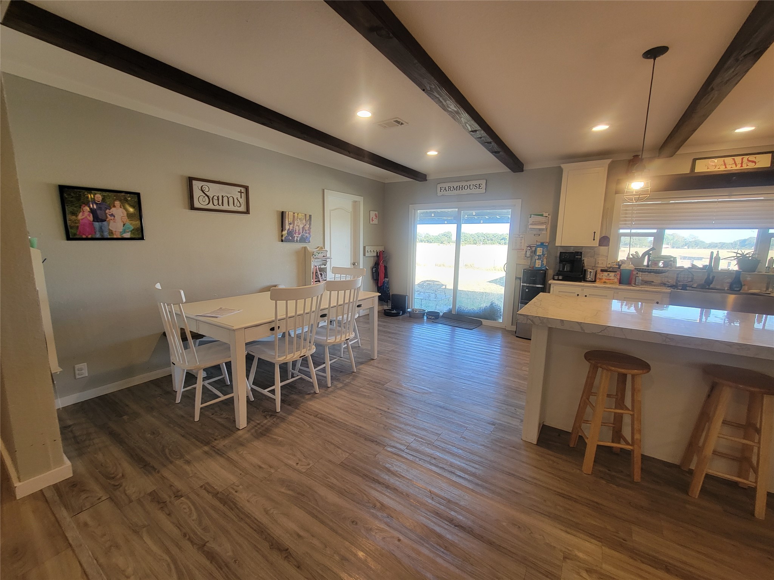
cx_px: 387
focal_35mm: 13
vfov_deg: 89.9
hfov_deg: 106.2
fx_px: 291
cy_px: 290
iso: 100
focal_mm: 2.2
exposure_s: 1/60
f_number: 2.2
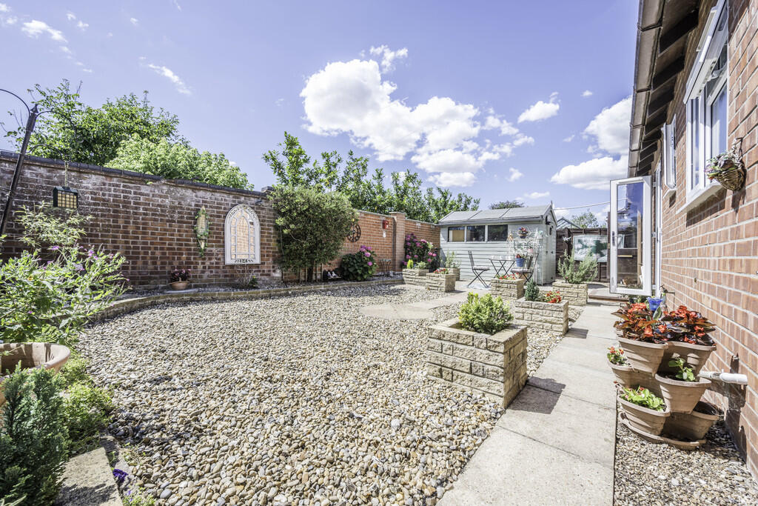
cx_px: 379
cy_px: 253
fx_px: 295
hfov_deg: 104.2
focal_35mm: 14
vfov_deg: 81.2
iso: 64
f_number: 9
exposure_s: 1/60
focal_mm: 14
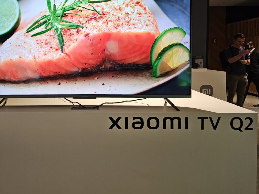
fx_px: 232
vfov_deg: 44.7
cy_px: 64
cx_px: 87
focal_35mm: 31
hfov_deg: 57.1
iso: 160
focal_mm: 6.3
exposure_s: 1/53
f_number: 1.7
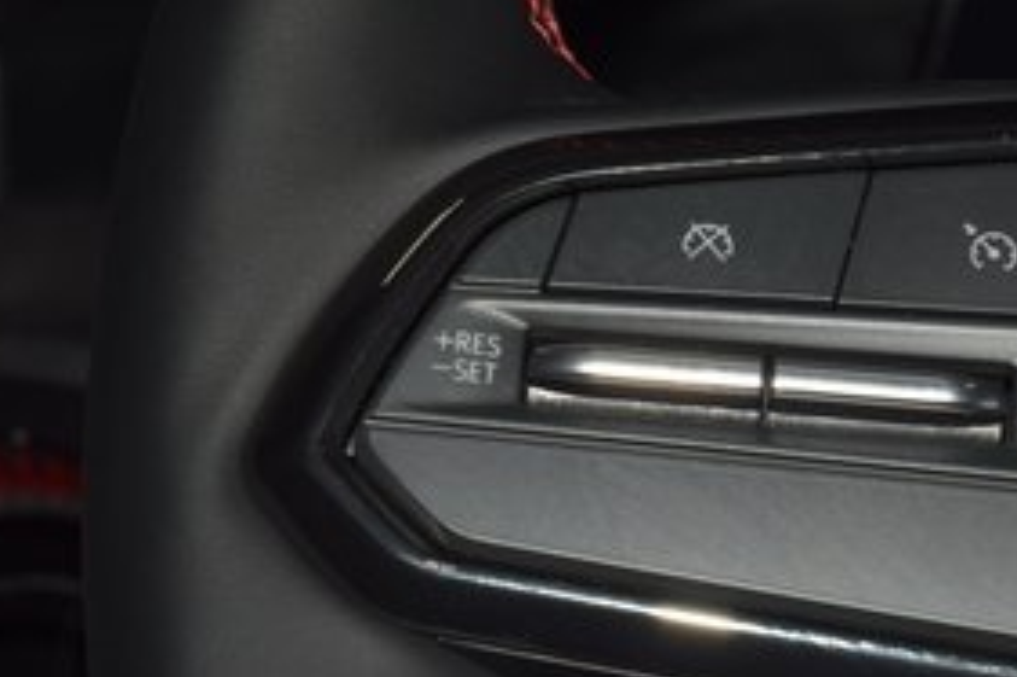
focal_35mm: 239
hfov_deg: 8.6
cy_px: 389
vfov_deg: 5.7
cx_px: 843
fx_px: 6748
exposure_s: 1/125
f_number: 8
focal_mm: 70
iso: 100
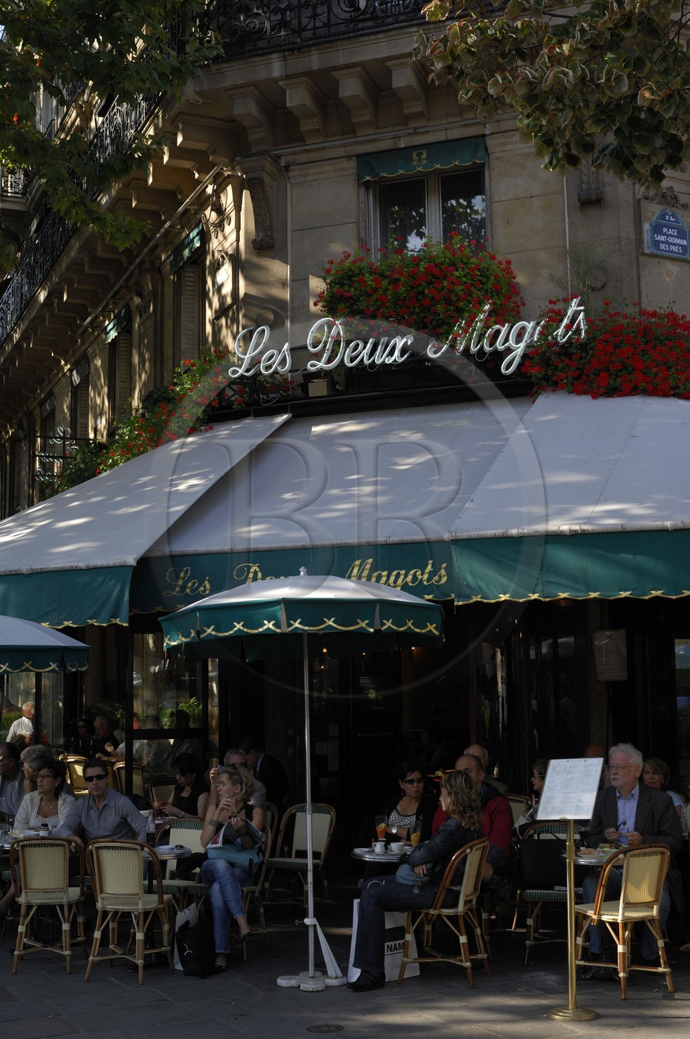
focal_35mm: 48
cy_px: 520
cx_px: 345
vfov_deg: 41.2
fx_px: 1384
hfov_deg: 28.0
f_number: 6.3
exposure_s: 1/100
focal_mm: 32
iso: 100
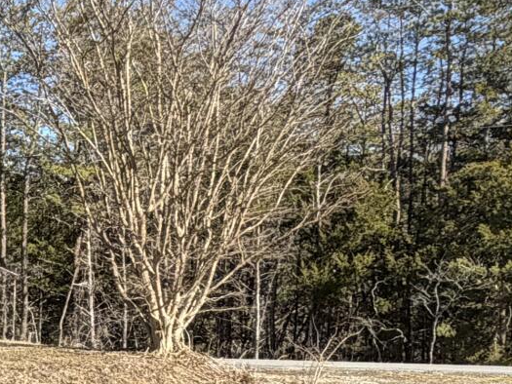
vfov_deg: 18.1
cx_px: -153
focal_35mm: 80
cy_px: 358
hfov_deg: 22.0
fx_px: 1184
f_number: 2.2
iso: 40
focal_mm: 2.22
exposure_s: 1/770
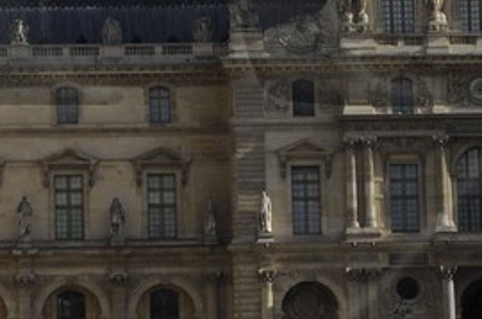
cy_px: -184
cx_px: -82
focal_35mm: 249
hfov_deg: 8.2
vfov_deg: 5.4
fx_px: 3328
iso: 100
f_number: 13
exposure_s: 1/125
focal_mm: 28
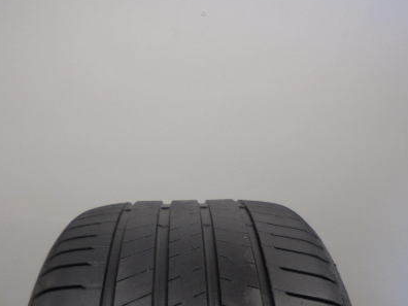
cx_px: 176
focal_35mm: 42
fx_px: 495
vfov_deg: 33.8
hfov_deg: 44.7
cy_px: 224
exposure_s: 1/40
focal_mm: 4.6
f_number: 3.5
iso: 100
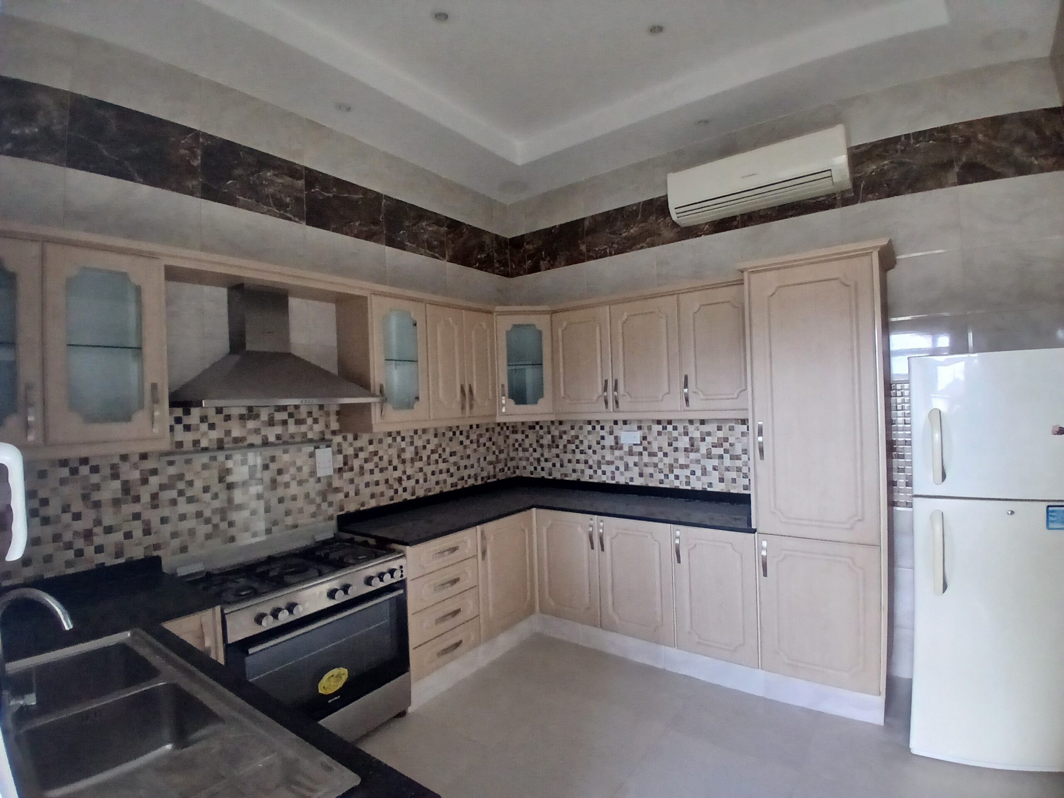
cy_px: 399
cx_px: 532
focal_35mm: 17
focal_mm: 1.4
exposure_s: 1/33.3
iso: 250
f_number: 2.2
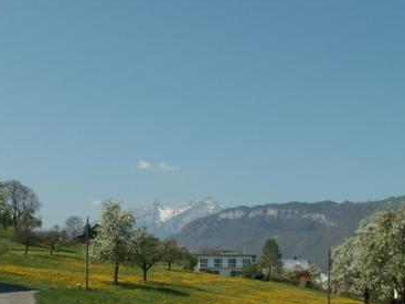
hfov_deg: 31.6
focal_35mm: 61
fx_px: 713
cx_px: 154
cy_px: 228
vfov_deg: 23.8
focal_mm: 5.86
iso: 50
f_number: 8
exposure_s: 1/200
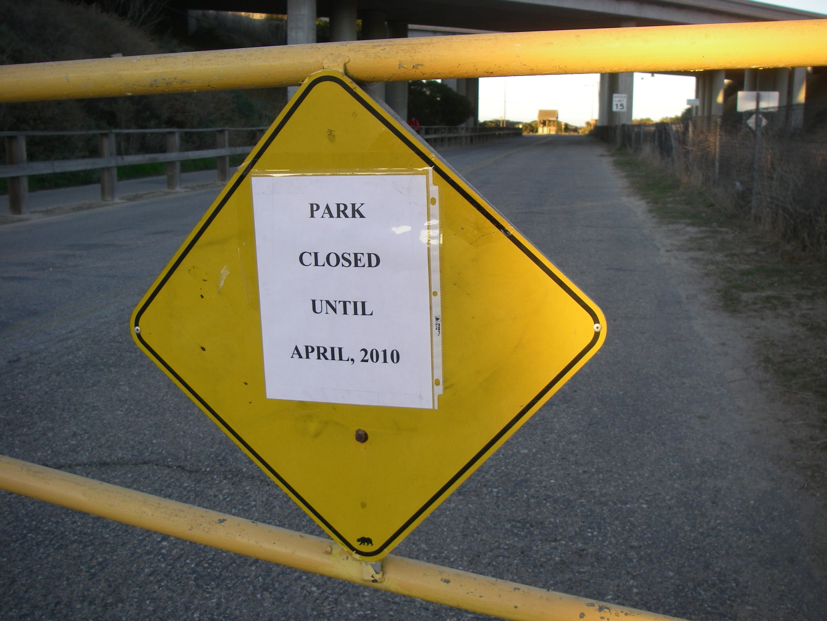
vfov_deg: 37.7
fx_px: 908
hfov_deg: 49.0
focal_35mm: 38
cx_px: 414
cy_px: 310
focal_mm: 6.3
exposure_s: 1/80
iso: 64
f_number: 3.3
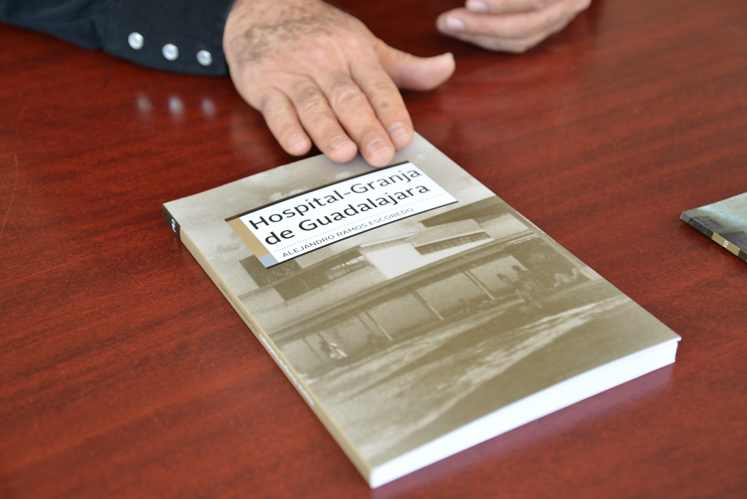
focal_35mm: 56
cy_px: 250
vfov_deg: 24.2
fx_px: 1162
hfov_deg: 35.6
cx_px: 374
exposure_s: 1/60
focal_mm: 56
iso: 560
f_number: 4.2
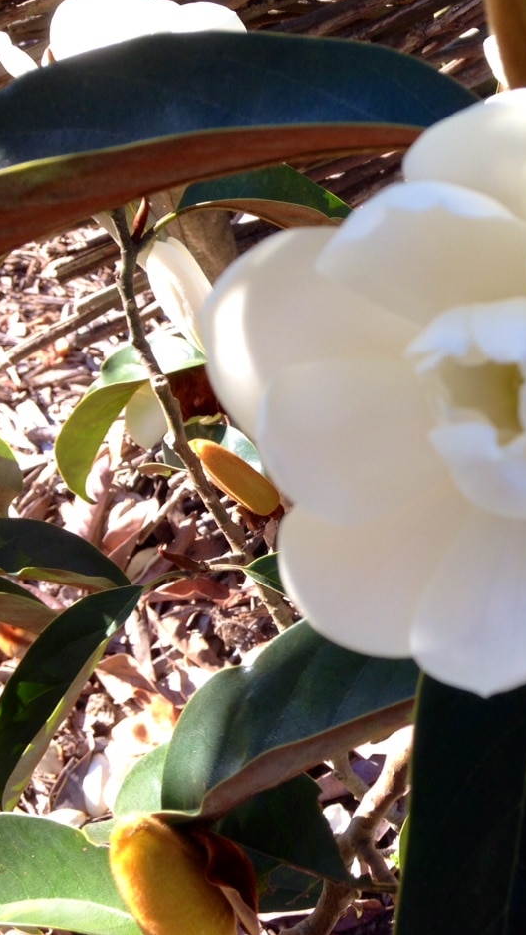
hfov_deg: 23.4
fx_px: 1215
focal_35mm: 49
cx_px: 523
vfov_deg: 42.1
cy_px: 466
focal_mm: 4.12
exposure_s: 1/262
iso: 50
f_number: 2.4
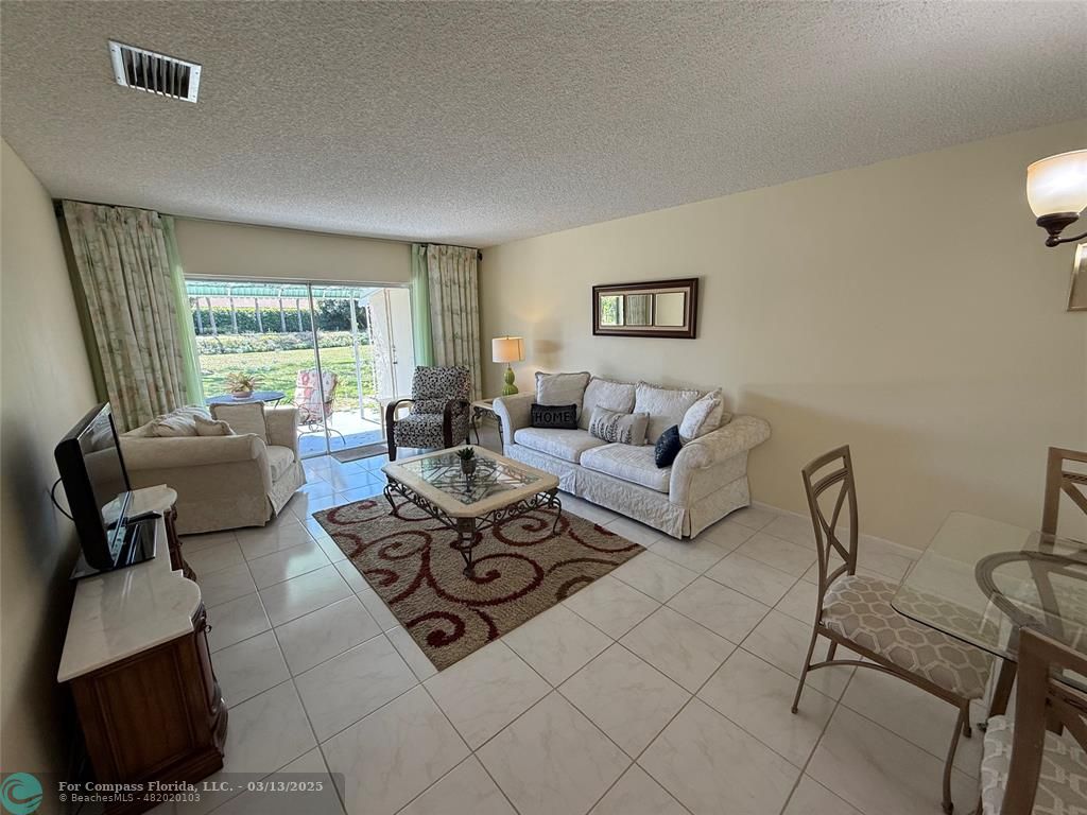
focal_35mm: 14
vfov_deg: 85.7
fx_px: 440
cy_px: 408
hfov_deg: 102.1
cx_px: 544
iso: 64
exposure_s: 1/120
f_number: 2.2
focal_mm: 2.22
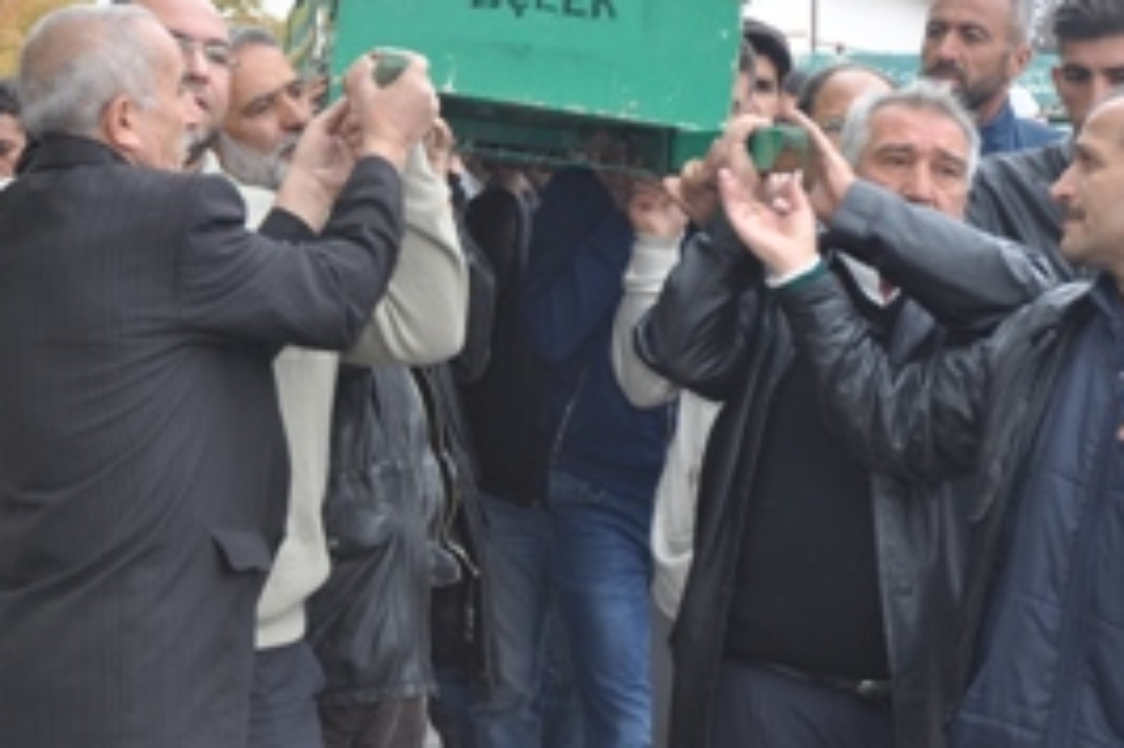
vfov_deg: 14.1
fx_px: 2995
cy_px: 123
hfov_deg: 21.2
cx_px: 418
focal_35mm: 96
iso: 200
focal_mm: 38
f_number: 5
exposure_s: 1/200
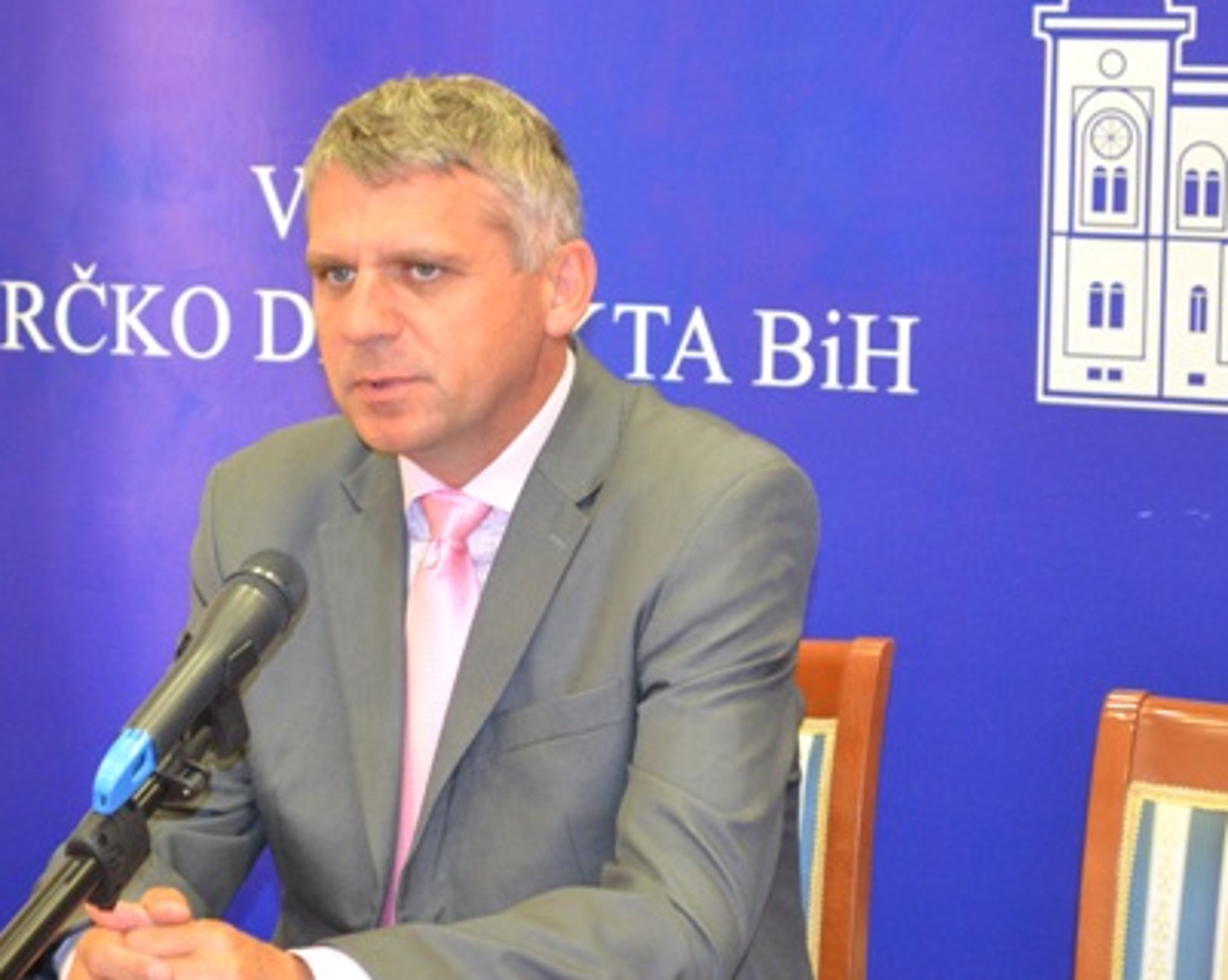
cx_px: 432
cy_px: 544
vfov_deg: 12.4
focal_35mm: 124
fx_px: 4493
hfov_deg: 15.5
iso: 2200
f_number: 5.6
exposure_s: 1/60
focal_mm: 55
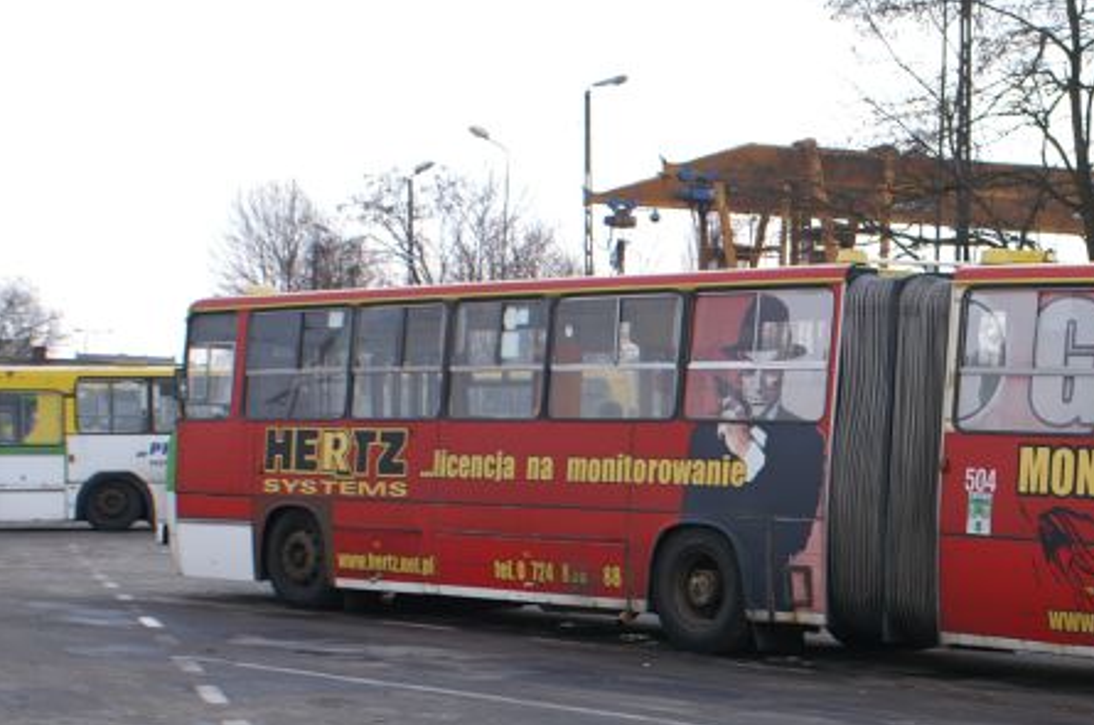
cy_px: 521
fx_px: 2578
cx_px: 939
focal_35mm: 85
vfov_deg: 16.0
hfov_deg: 23.5
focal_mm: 28
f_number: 8
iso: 100
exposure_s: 1/160
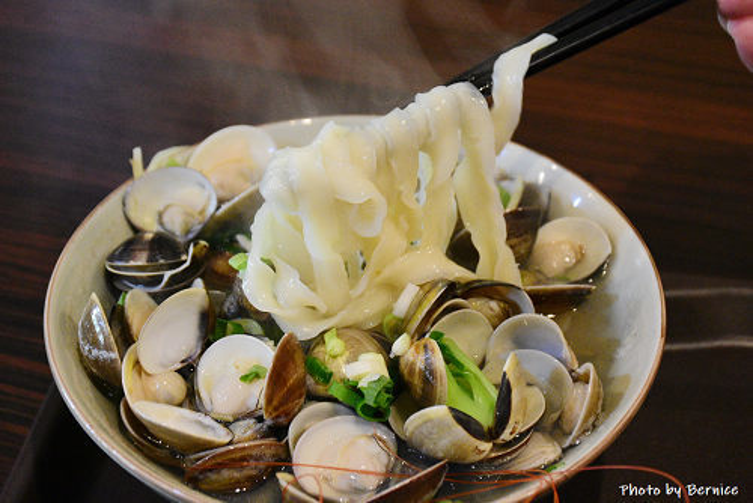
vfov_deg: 16.3
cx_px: 376
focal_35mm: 84
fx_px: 1758
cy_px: 252
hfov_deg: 24.2
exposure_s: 1/50
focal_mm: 56
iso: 6400
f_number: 7.1
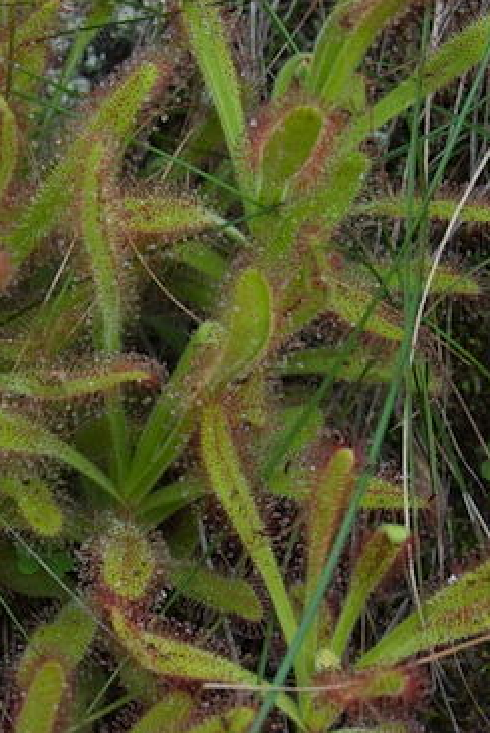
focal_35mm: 148
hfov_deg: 9.3
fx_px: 3016
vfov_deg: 13.8
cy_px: 550
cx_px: 121
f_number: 7.1
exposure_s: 1/50
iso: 200
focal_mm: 36
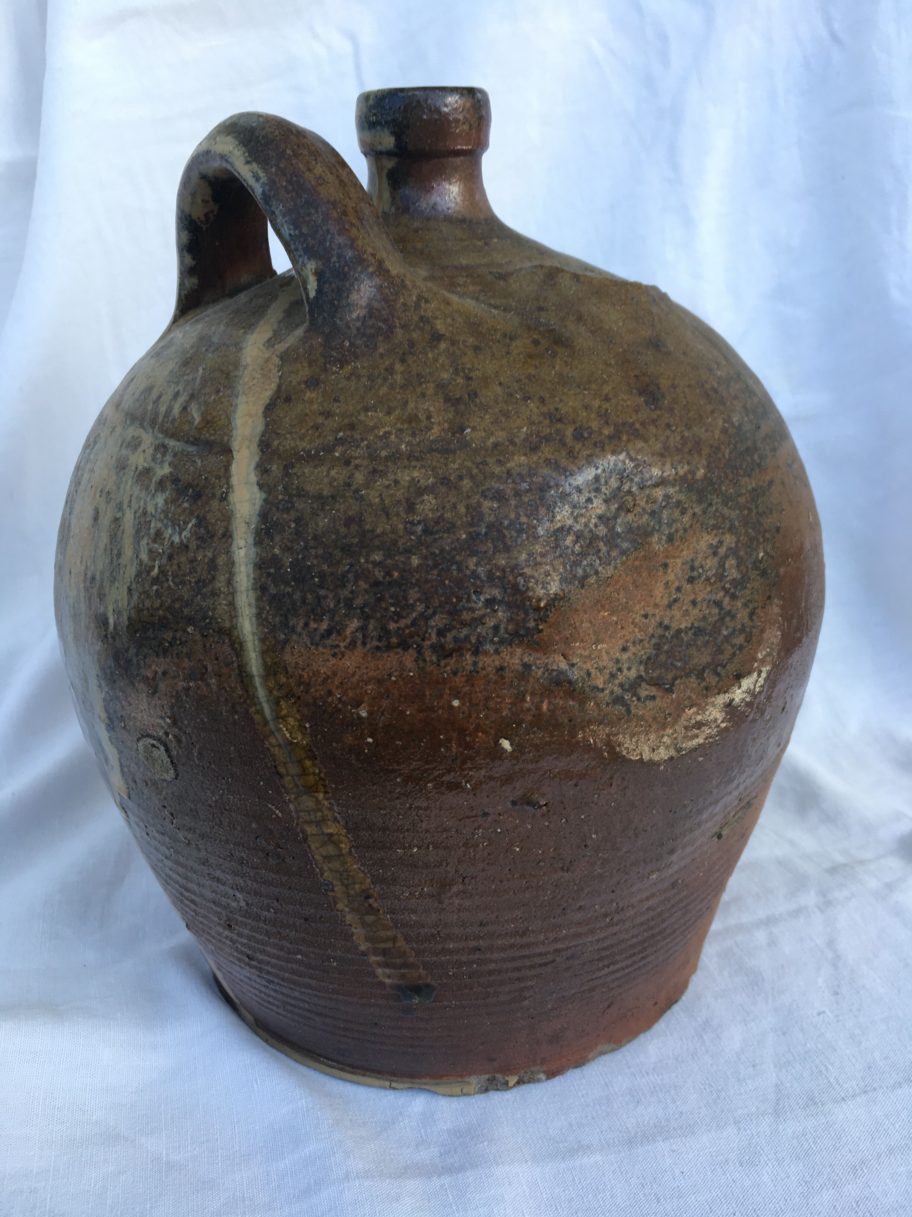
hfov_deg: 48.2
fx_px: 1019
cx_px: 456
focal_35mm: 29
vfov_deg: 61.7
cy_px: 608
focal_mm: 4.15
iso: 25
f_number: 2.2
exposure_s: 1/129
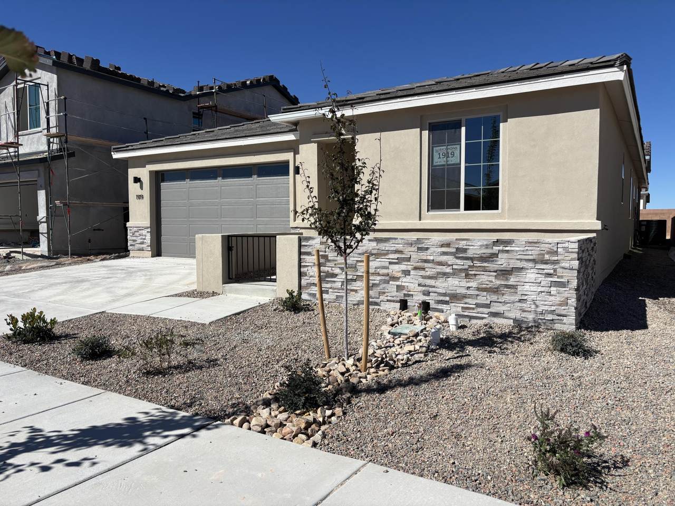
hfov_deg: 67.3
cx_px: 338
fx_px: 507
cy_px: 253
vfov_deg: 53.1
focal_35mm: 26
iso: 50
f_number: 1.6
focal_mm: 5.96
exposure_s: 1/5618
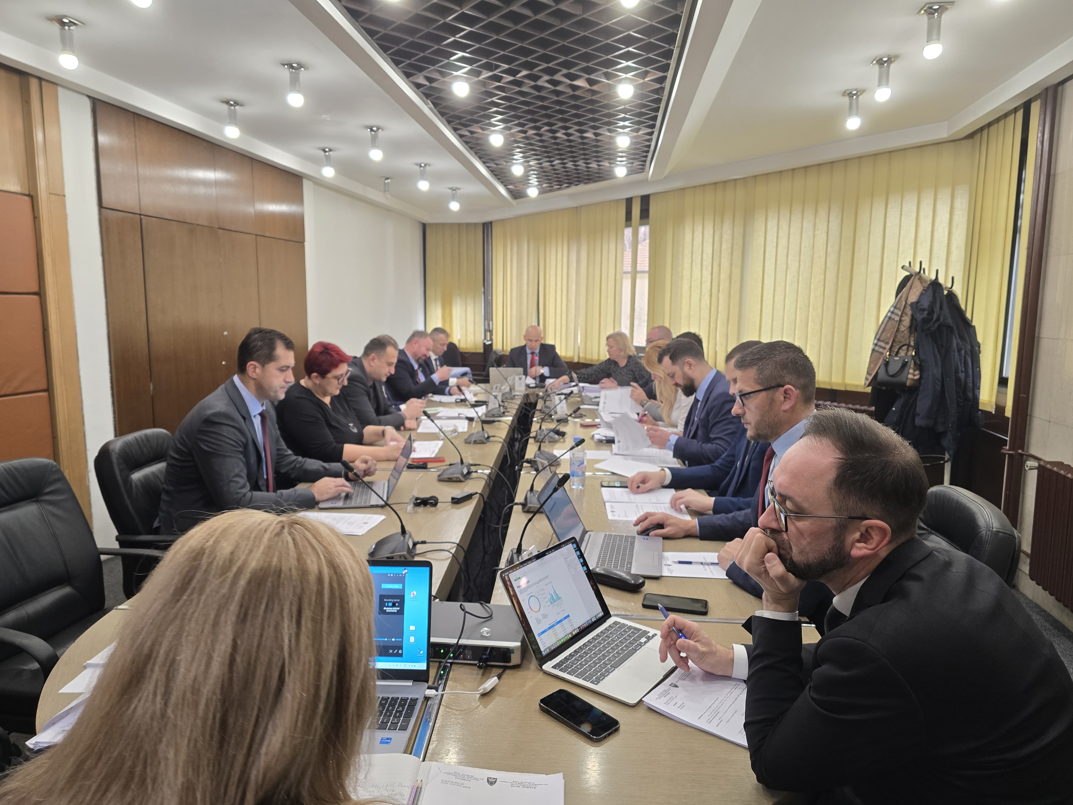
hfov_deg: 73.9
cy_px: 402
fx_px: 713
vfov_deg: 58.9
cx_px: 536
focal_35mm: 23
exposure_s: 1/50
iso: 125
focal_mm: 6.3
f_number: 1.7
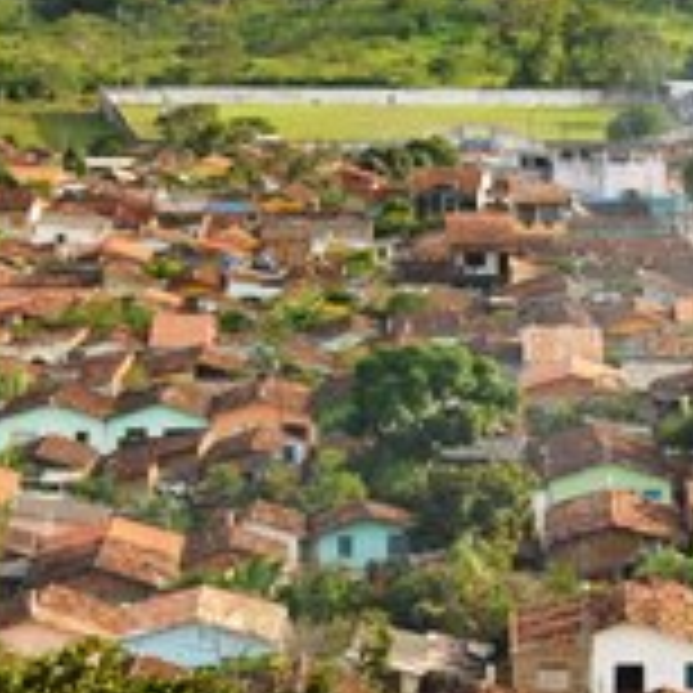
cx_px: 1022
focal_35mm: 186
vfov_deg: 9.4
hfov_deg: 9.2
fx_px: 4208
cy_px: 313
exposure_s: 1/250
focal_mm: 35
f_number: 8
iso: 250
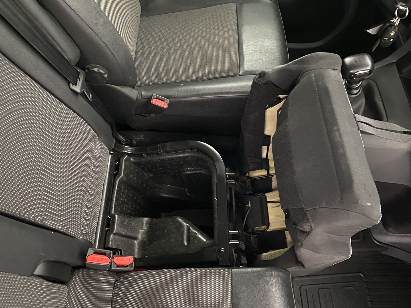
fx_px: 309
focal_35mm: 26
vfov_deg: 53.1
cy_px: 154
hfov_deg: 67.3
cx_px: 206
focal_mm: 4.25
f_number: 1.8
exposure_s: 1/14
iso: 1250
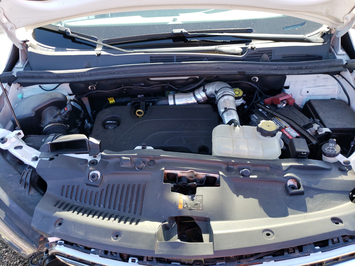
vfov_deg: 53.1
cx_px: 178
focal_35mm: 26
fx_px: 267
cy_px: 133
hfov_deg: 67.3
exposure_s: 1/233
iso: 50
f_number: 1.5
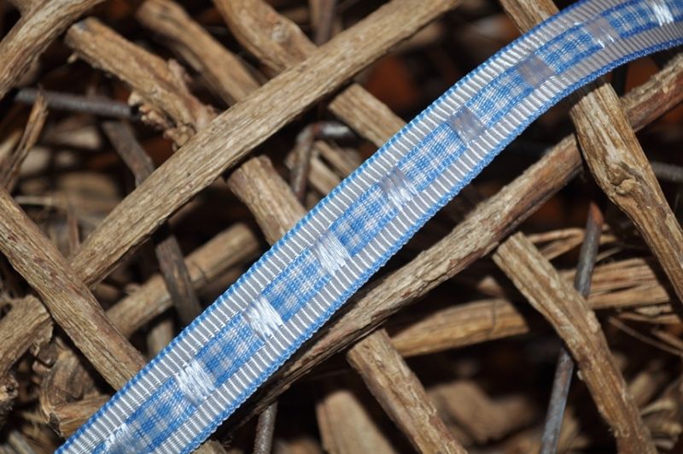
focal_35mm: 68
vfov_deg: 20.1
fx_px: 1279
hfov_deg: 29.9
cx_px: 342
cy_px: 227
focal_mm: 45
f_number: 5.3
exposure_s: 1/60
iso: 200
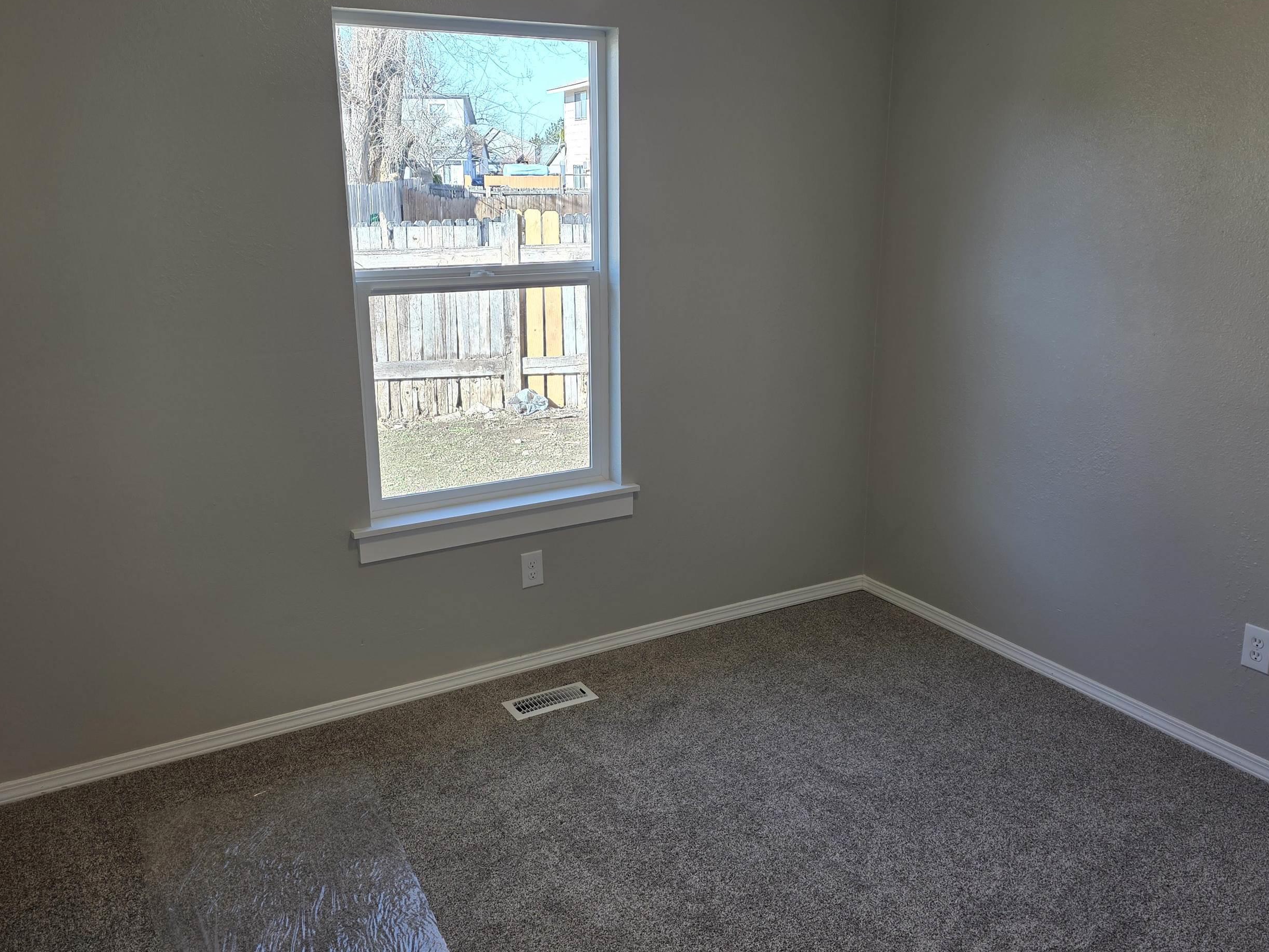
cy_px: 460
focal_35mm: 29
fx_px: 1063
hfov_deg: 61.7
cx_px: 649
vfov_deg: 48.2
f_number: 1.7
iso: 40
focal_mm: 6.3
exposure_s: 1/120
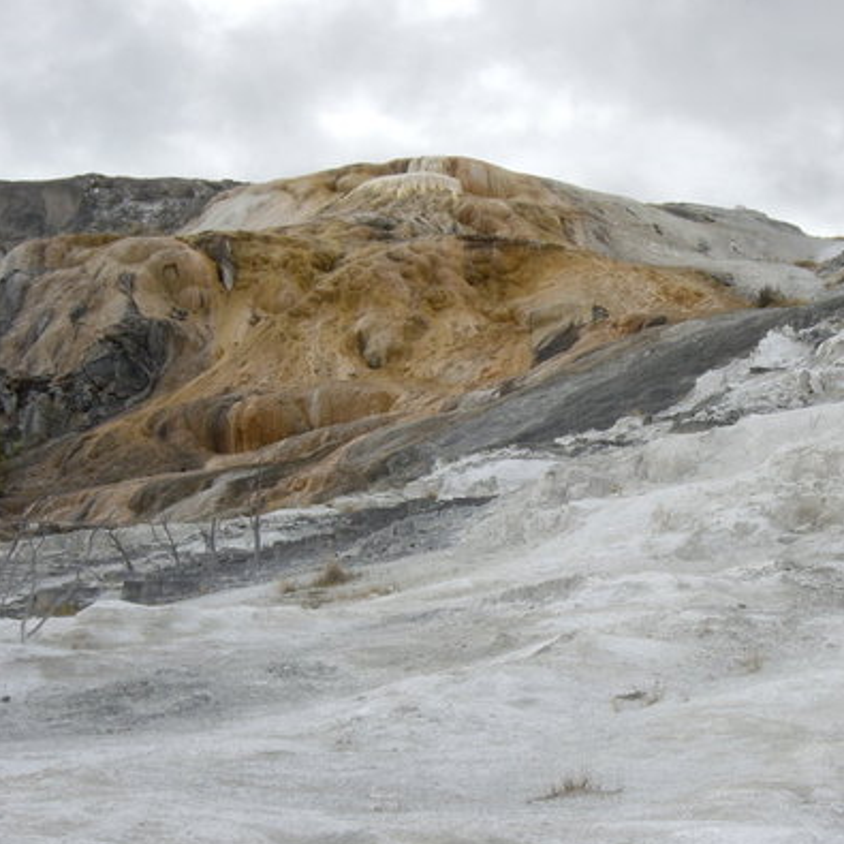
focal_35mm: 113
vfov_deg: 15.4
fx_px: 3117
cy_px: 462
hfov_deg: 15.4
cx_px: 541
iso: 50
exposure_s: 1/250
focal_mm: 12.8
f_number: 6.5
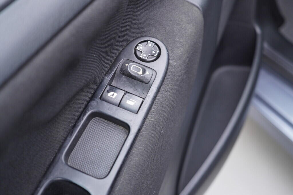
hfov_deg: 53.1
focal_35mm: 36
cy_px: 98
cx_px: 146
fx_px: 293
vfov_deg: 36.9
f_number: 2.8
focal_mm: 24
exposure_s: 1/40
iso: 250
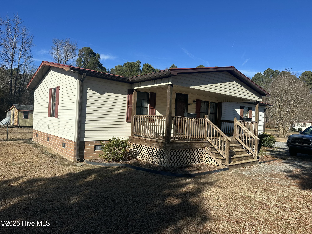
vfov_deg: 56.8
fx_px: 216
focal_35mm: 24
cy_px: 117
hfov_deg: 71.6
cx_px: 156
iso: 80
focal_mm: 6.86
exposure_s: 1/5000
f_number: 1.78
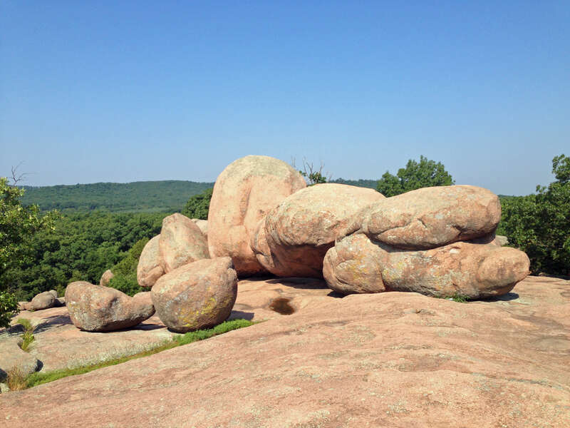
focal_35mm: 33
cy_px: 214
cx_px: 285
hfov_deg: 55.4
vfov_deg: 42.9
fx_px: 543
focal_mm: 4.13
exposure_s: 1/1427
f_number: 2.4
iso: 50
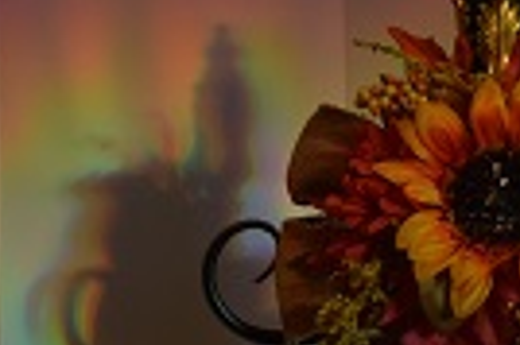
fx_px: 2135
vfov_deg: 9.2
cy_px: -47
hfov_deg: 13.4
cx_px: -132
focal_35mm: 148
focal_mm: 22
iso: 400
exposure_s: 1/2000
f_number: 7.1
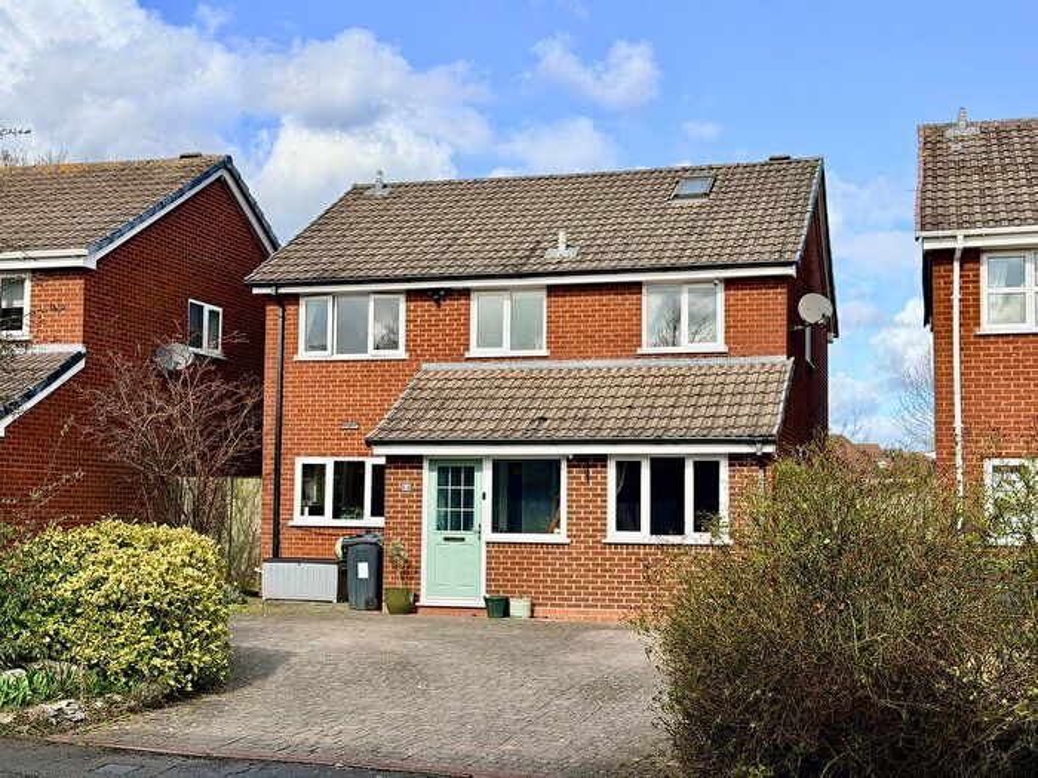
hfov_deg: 39.7
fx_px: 1439
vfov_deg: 30.3
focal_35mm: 48
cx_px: 519
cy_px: 389
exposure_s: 1/3534
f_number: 1.78
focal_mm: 6.76
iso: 64
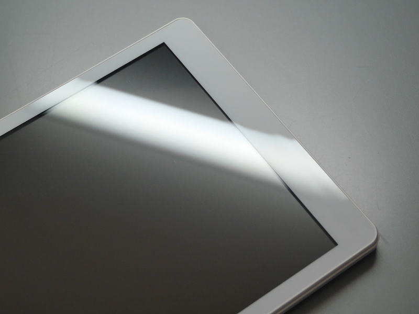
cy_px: 157
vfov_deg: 27.0
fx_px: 654
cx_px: 210
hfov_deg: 35.5
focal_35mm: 54
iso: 320
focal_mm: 27
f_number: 5.1
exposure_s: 1/60
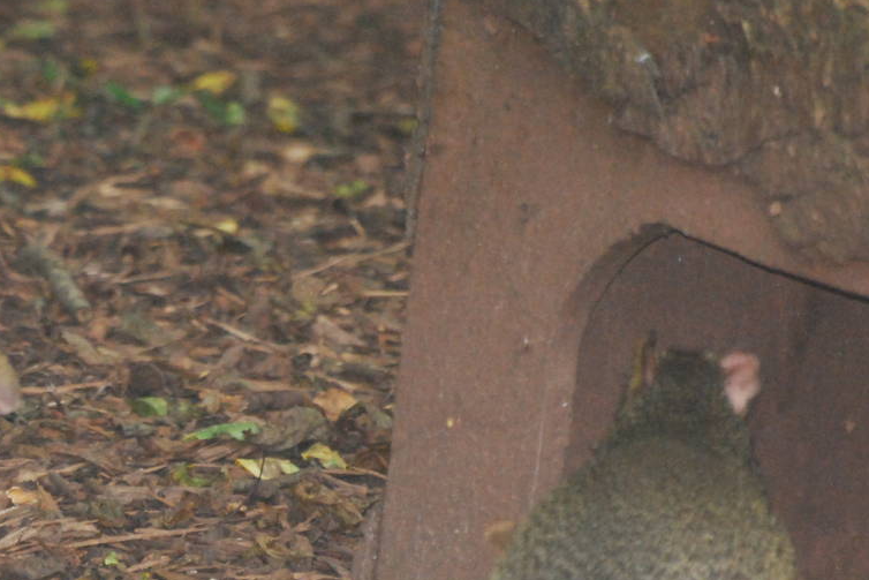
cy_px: 448
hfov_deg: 2.4
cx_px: 23
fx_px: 20762
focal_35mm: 860
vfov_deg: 1.6
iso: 1600
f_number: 5.6
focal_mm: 270
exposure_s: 1/125
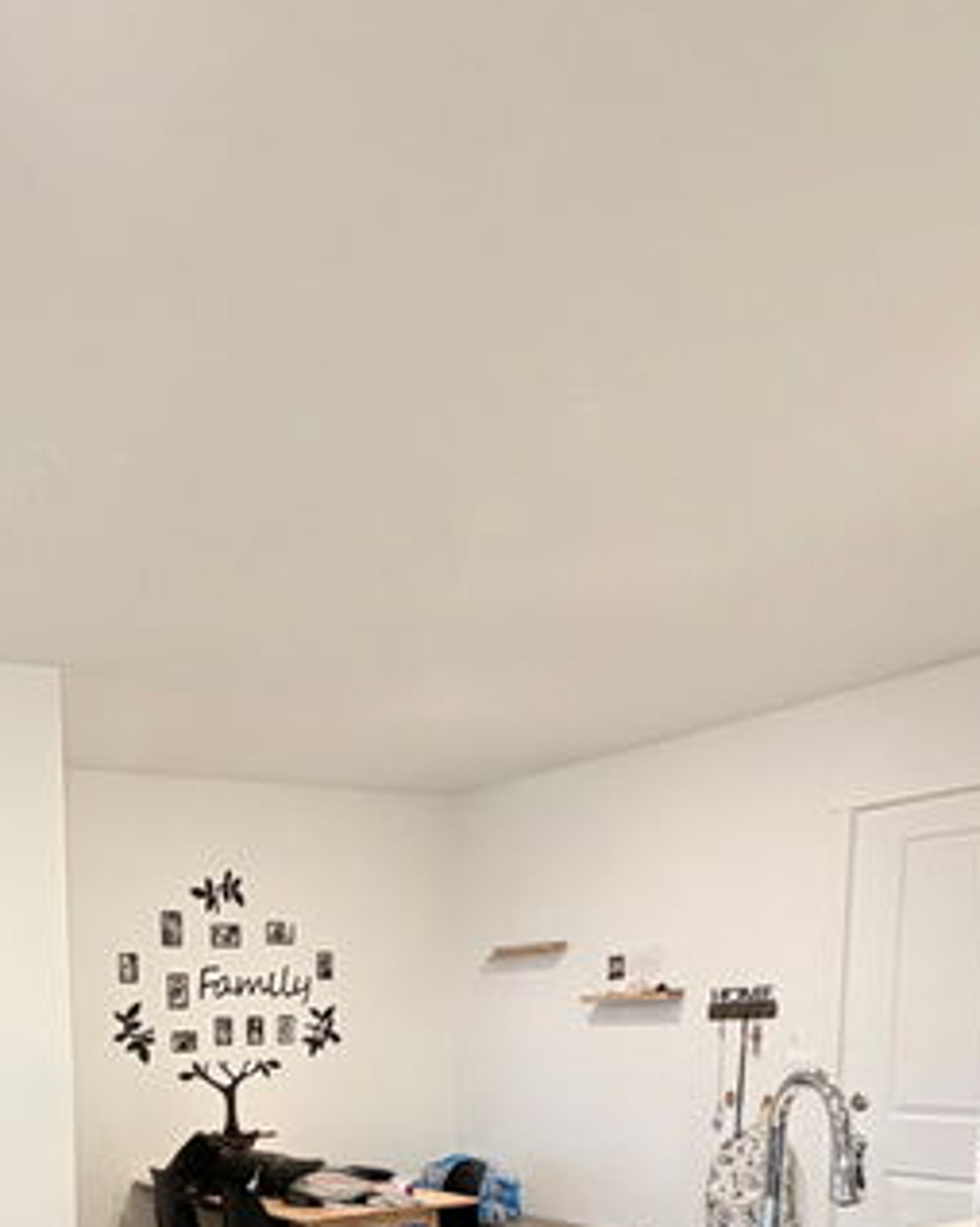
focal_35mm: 33
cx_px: 104
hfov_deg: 41.2
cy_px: 1185
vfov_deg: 46.7
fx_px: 1198
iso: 200
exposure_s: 1/60
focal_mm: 2.22
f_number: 2.2
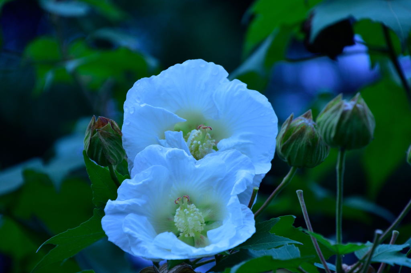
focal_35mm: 450
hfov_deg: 4.6
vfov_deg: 3.1
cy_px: 136
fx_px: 5136
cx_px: 206
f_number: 6.3
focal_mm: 300
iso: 200
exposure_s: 1/800
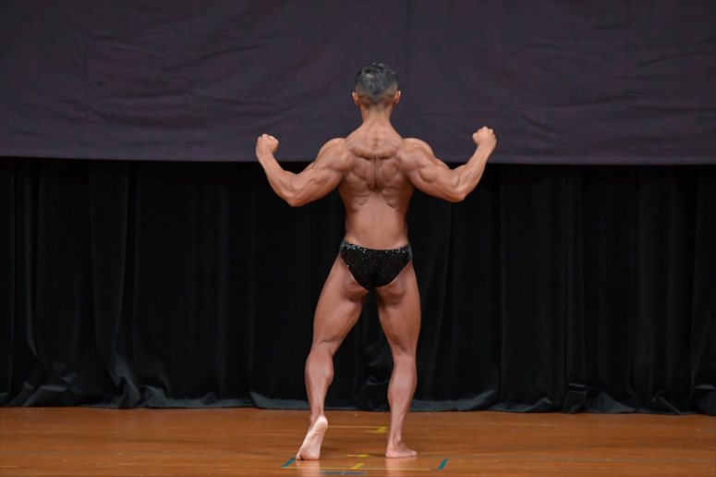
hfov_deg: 6.9
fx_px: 5964
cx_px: 358
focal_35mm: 300
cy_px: 238
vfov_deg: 4.6
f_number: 5.6
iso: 4000
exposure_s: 1/400
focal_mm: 200
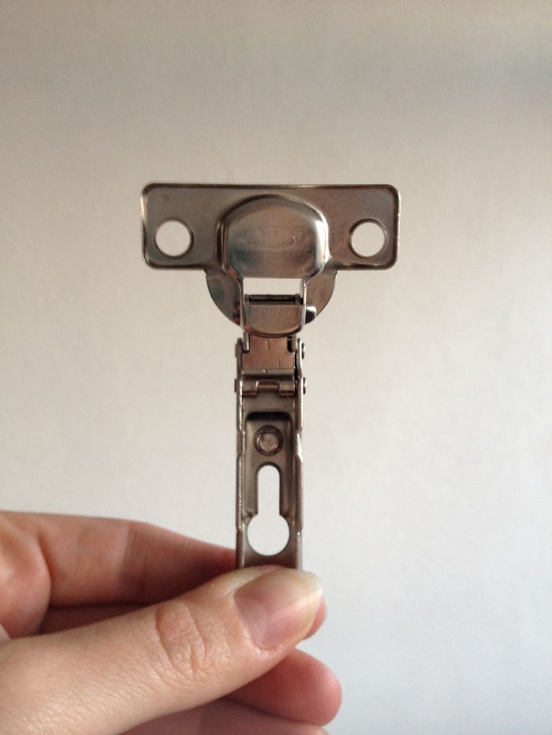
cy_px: 368
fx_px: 744
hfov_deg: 40.7
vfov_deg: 52.6
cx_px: 276
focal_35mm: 35
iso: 80
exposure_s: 1/20
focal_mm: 4.28
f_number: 2.4
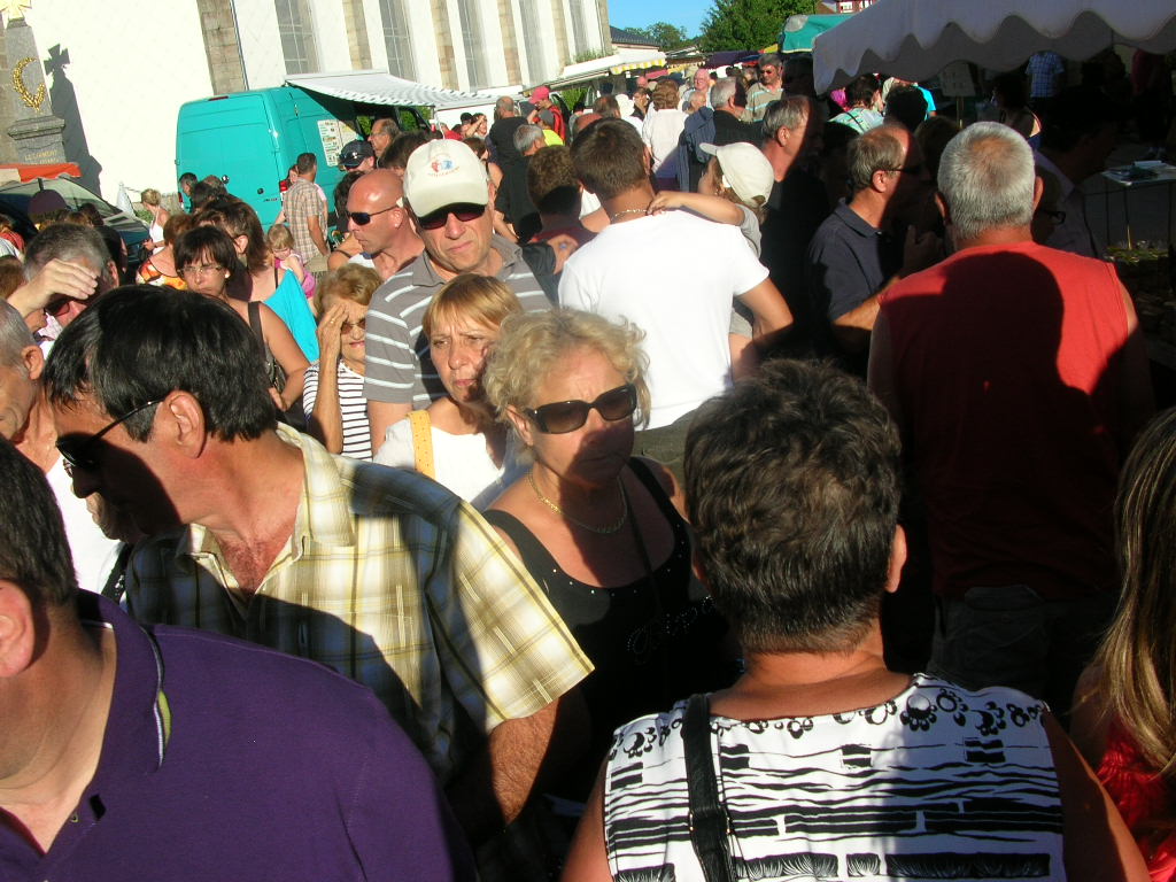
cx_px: 588
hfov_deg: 52.6
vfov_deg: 40.7
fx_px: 1189
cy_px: 441
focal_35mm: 35
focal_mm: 5.8
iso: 50
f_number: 5.6
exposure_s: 1/290
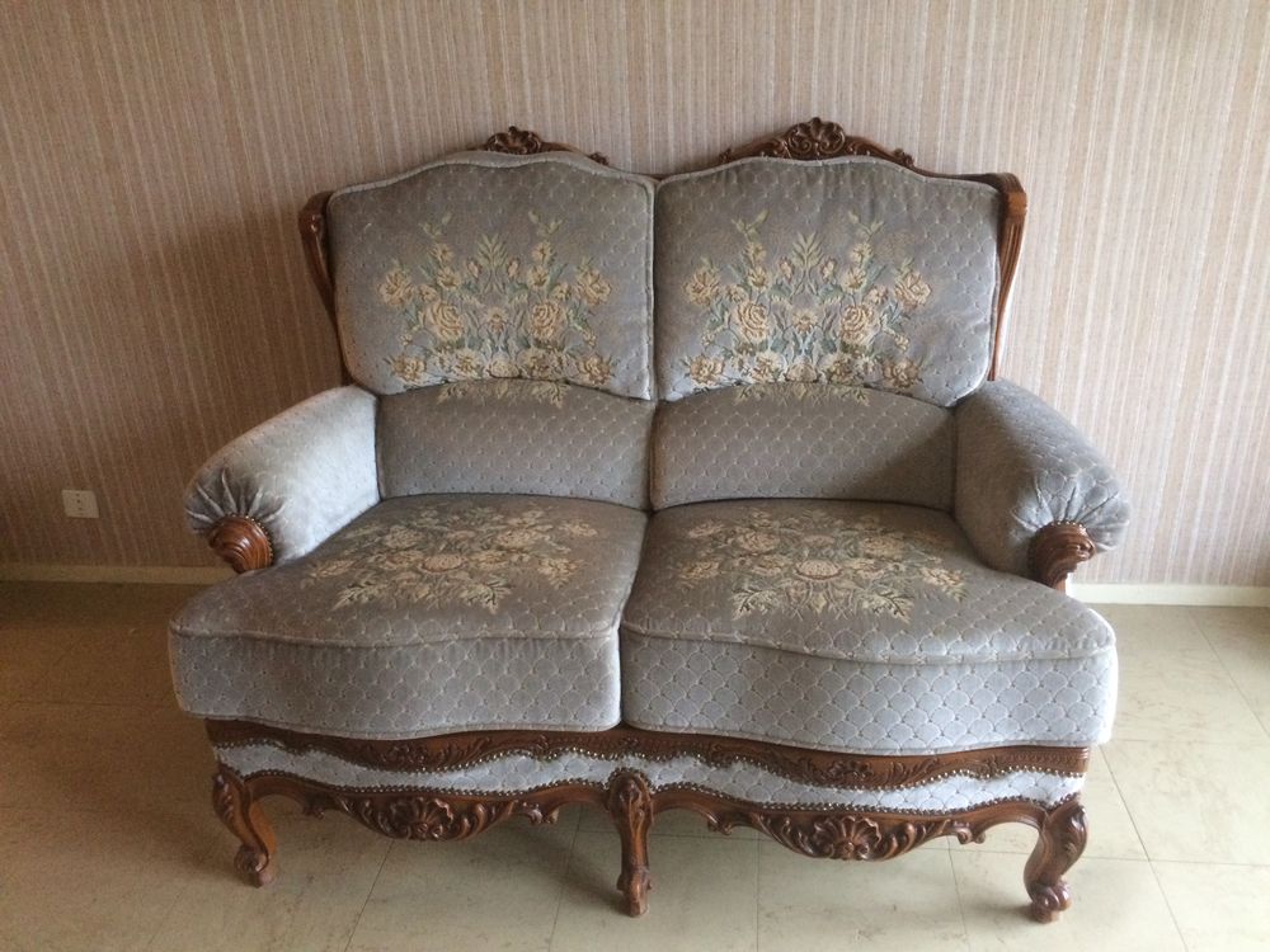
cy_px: 476
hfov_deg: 61.7
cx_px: 635
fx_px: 1064
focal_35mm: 29
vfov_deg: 48.2
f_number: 2.2
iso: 320
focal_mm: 4.15
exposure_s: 1/25
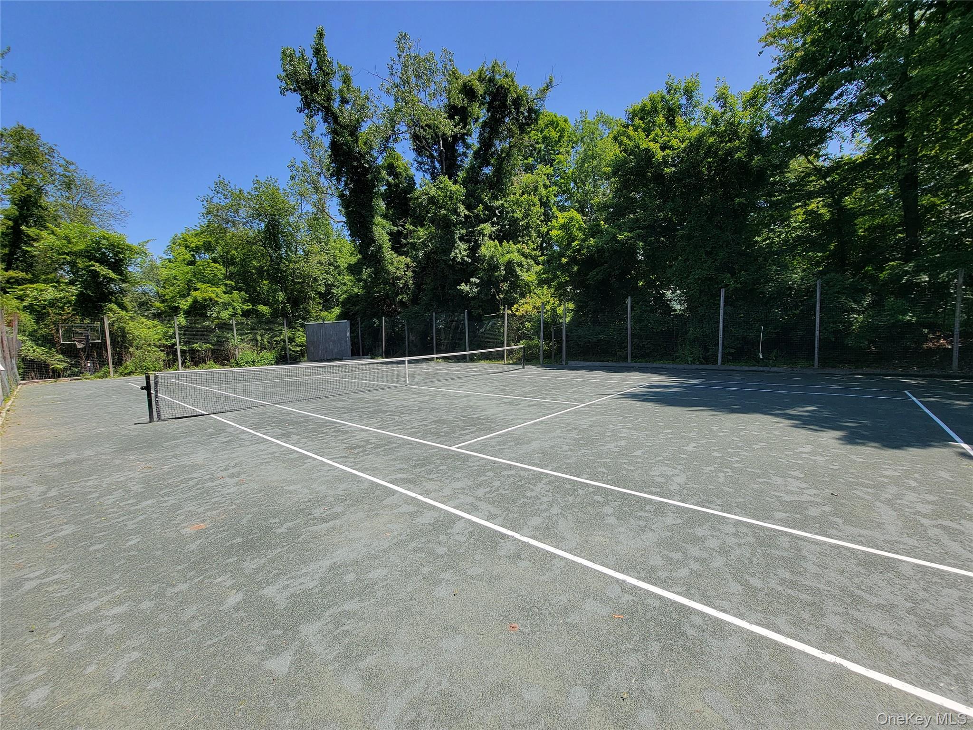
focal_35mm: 13
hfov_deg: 106.2
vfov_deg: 89.9
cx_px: 486
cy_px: 365
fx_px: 365
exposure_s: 1/829
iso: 50
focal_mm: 2.2
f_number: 2.2
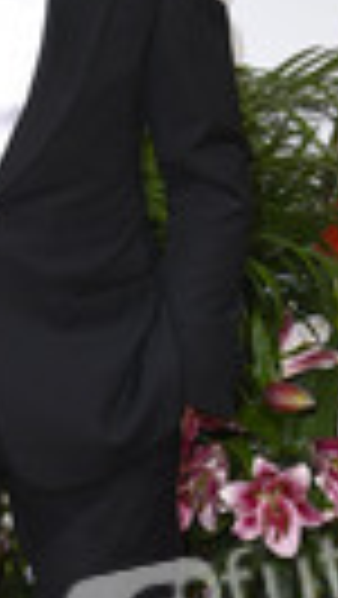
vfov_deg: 11.0
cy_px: 400
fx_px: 3101
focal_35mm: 195
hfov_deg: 6.2
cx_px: -113
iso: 500
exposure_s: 1/250
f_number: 5.6
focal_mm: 62
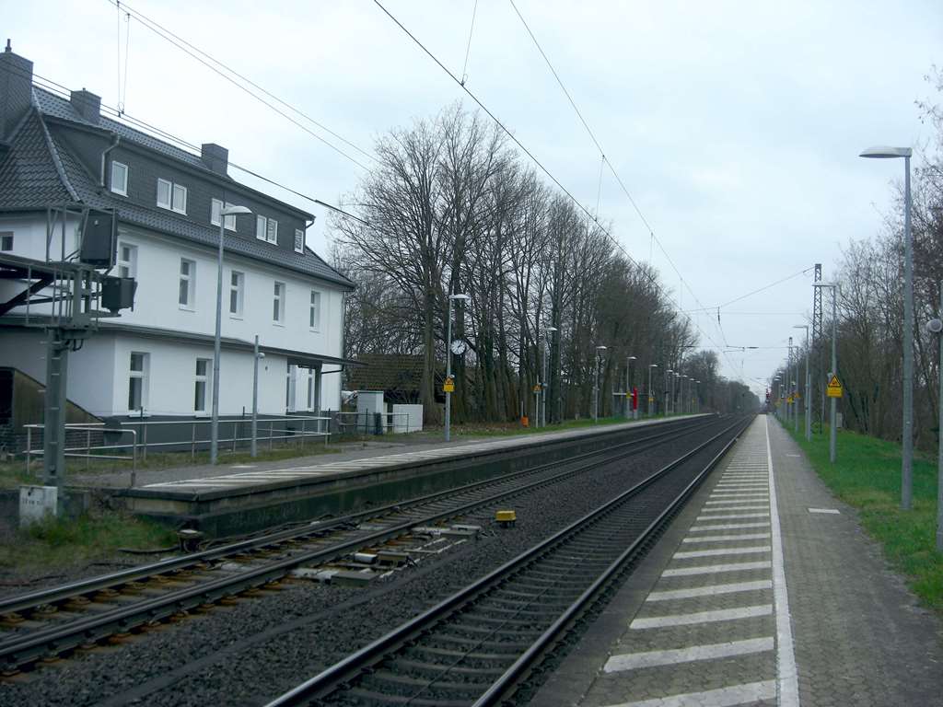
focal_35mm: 38
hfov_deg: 49.0
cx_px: 472
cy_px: 354
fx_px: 1035
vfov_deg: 37.7
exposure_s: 1/400
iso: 80
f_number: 2.8
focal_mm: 7.9
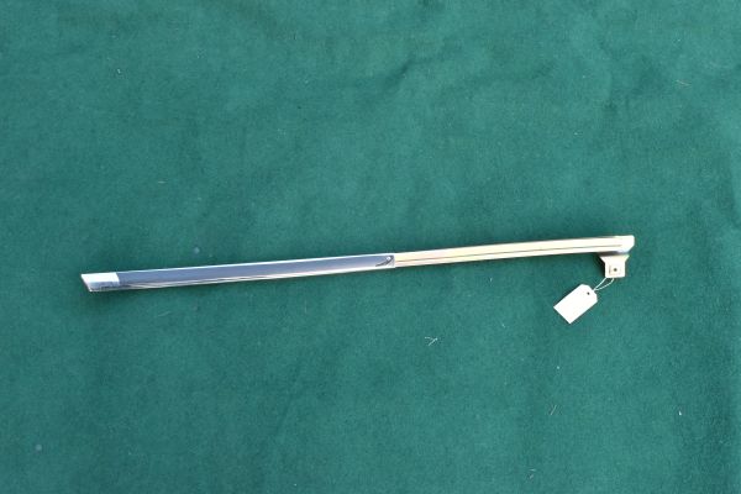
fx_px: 834
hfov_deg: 47.9
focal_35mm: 40
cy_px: 247
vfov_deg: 33.0
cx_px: 370
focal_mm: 27
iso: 2000
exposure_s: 1/40
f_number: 13
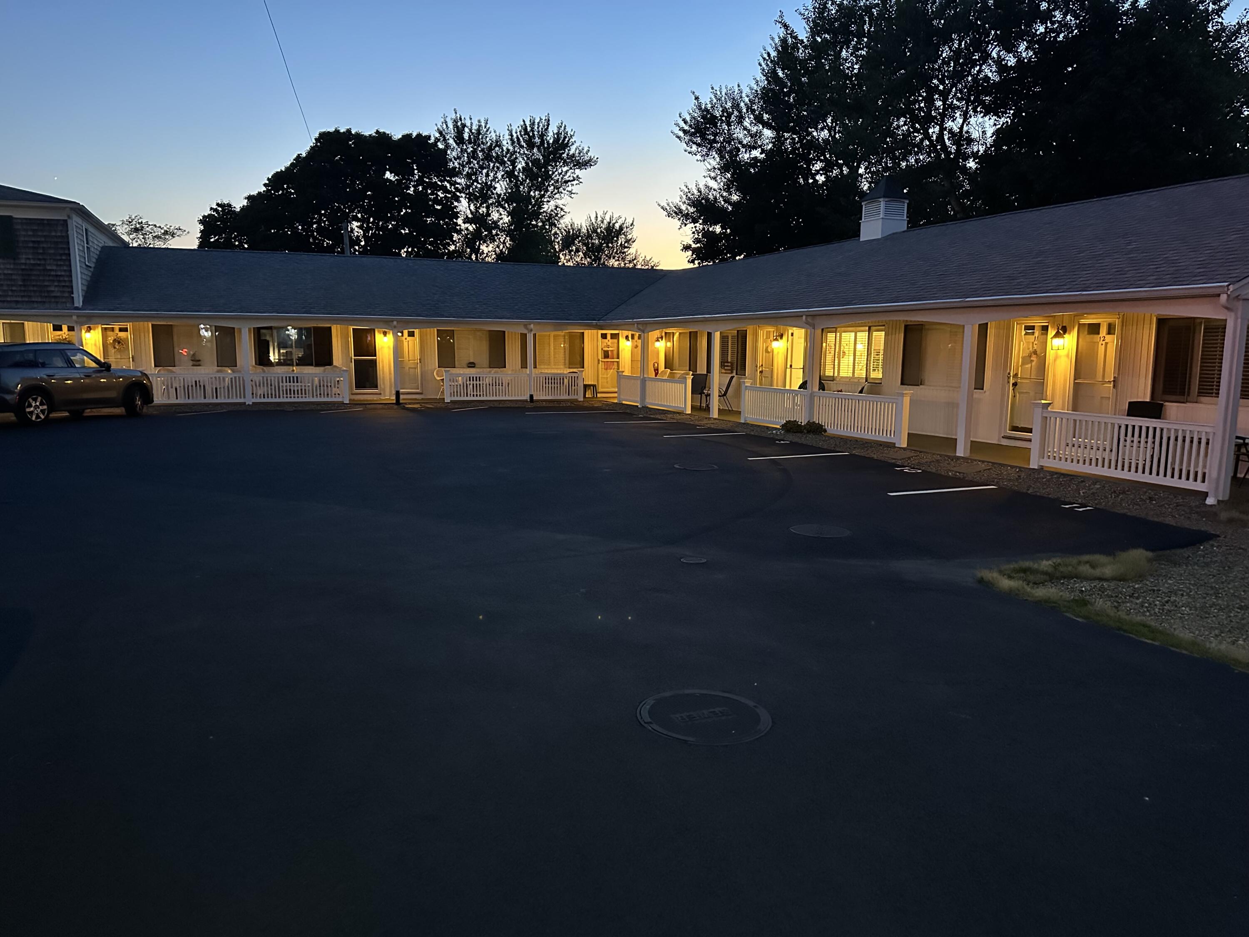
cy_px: 468
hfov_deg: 71.6
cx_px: 624
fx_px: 866
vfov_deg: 56.8
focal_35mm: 24
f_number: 1.78
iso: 1250
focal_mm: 6.86
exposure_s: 1/30
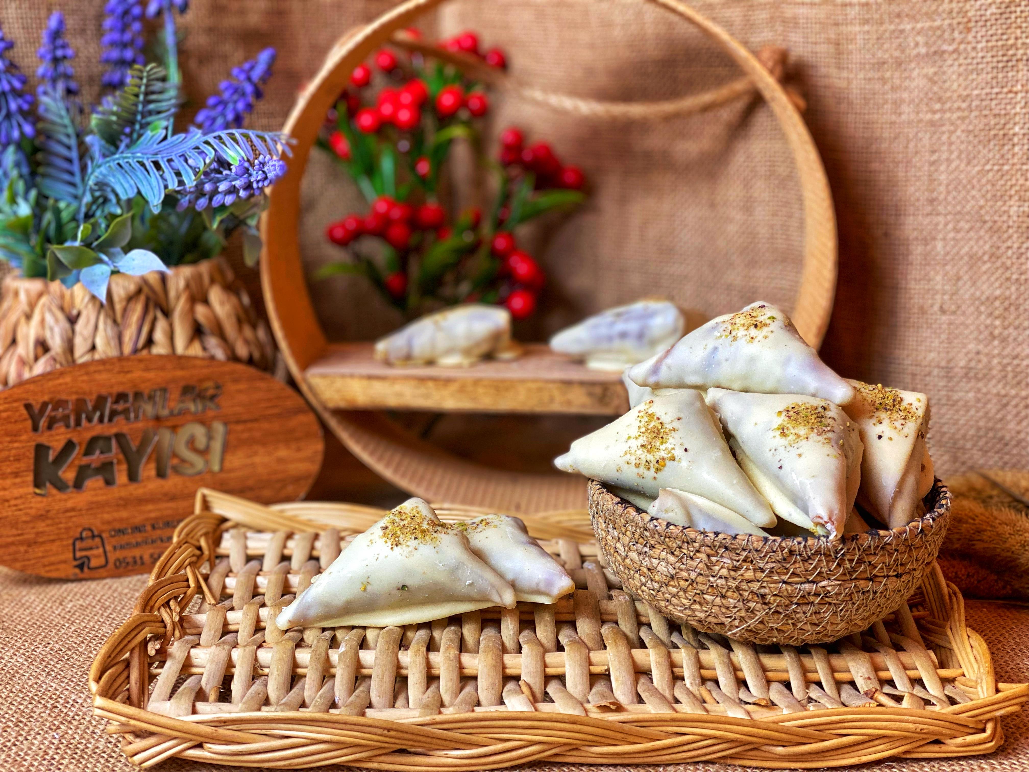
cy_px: 386
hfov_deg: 36.8
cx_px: 514
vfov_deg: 28.0
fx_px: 1546
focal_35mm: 52
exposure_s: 1/100
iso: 64
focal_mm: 6
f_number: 2
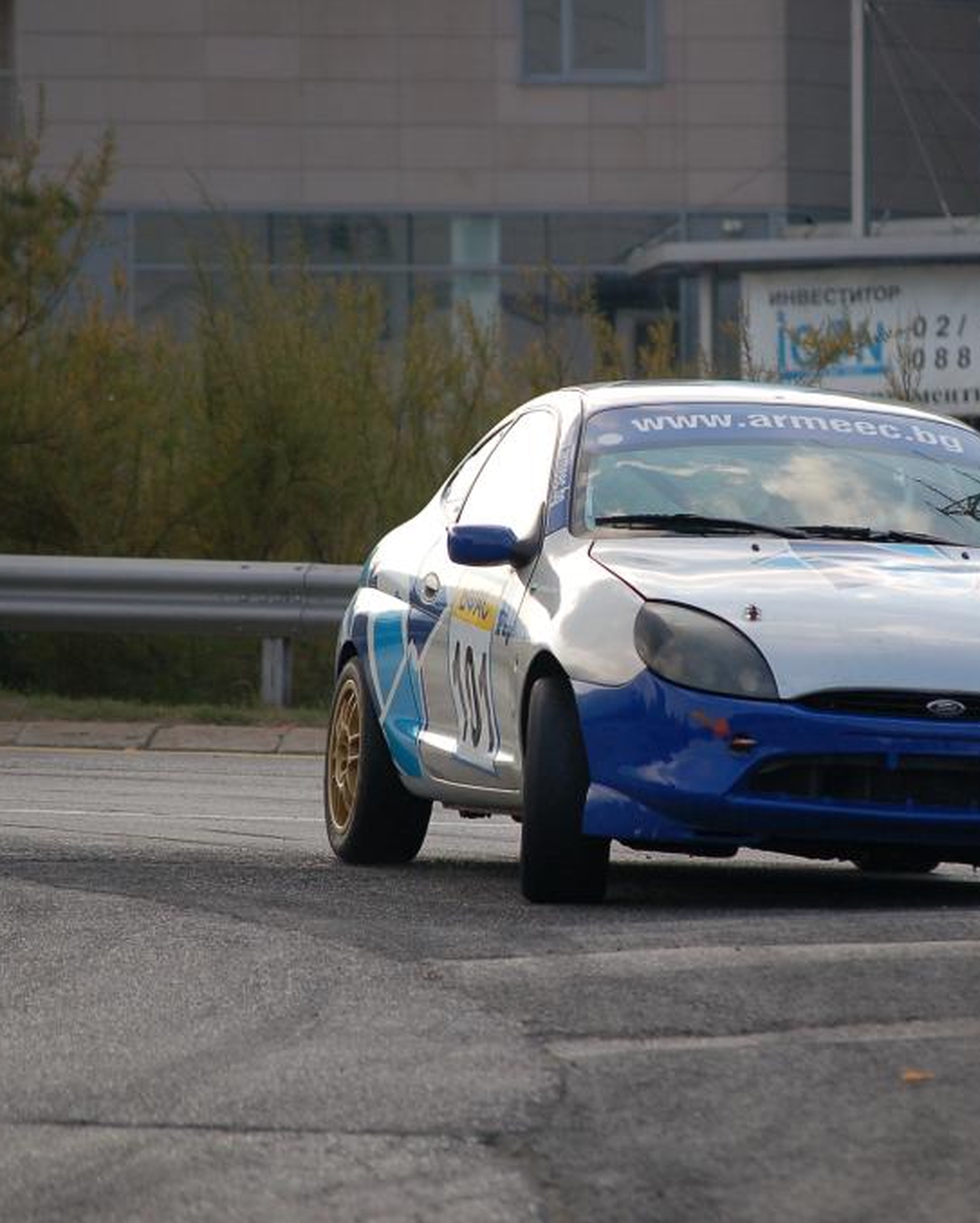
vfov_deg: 6.7
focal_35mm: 287
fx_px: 10388
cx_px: 675
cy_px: 611
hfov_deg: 5.4
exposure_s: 1/1000
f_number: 5
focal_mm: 135
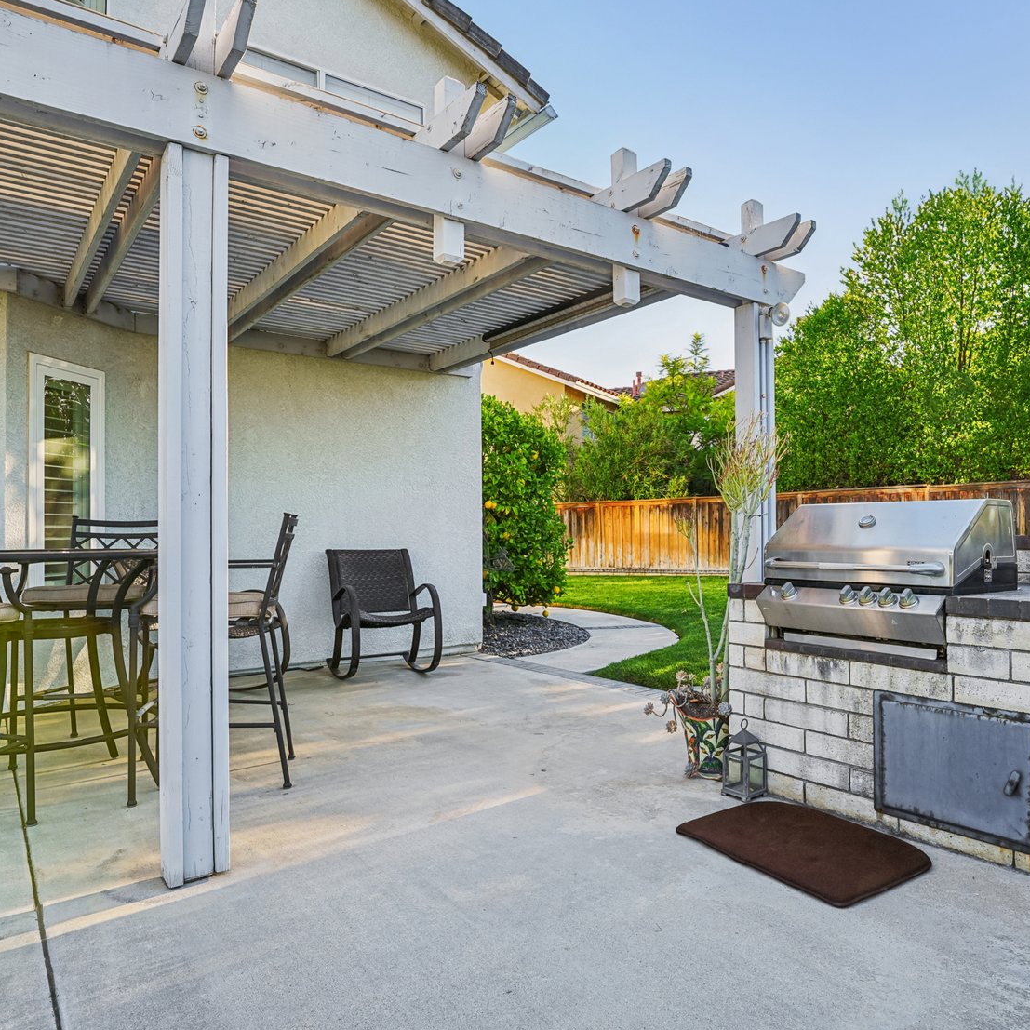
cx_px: 637
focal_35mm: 22
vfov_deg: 69.6
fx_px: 741
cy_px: 522
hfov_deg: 68.6
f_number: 8
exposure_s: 1/60
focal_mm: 14
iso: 100
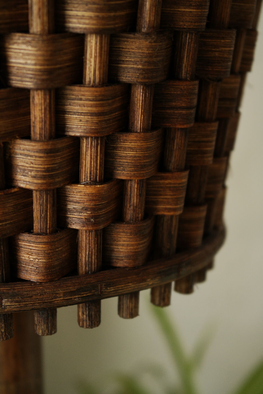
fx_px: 756
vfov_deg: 29.2
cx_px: 132
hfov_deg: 19.7
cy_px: 197
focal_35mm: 69
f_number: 5.6
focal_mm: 45
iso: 400
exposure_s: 1/30
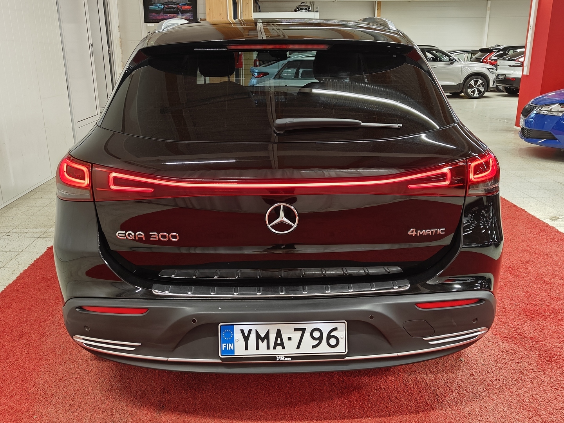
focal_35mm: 31
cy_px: 212
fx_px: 505
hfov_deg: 58.4
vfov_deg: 45.4
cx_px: 282
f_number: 1.8
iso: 125
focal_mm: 5.59
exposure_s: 1/60
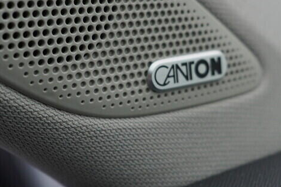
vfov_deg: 17.3
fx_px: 616
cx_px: 211
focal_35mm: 79
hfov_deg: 25.4
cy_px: 77
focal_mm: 24
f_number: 4
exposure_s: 1/80
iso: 125
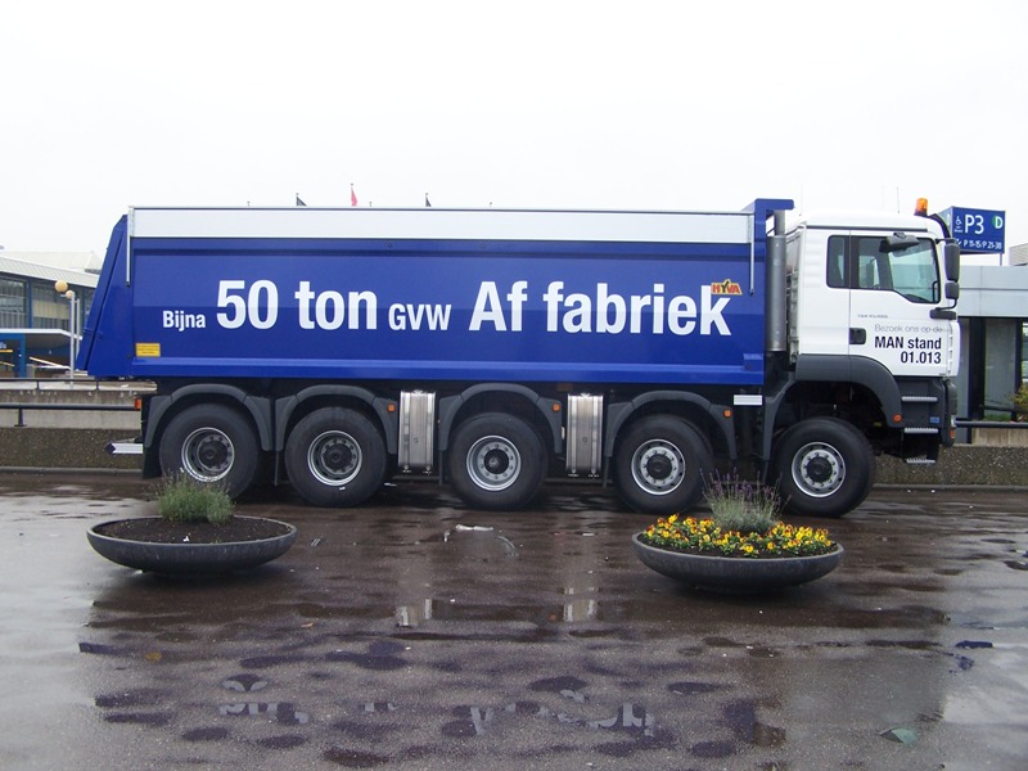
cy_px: 386
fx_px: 1128
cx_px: 514
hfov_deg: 49.0
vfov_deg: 37.7
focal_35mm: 38
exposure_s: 1/80
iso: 80
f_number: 2.8
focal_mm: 6.3
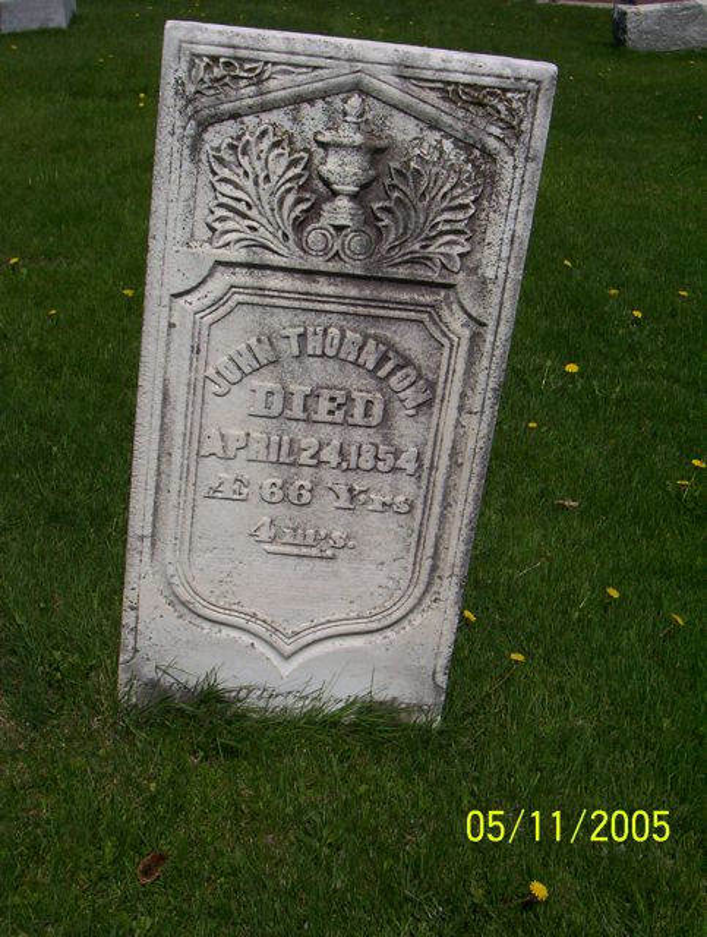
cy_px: 468
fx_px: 1790
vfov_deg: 29.3
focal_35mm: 66
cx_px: 354
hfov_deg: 22.3
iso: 100
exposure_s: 1/1678
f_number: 6.16
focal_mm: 8.74
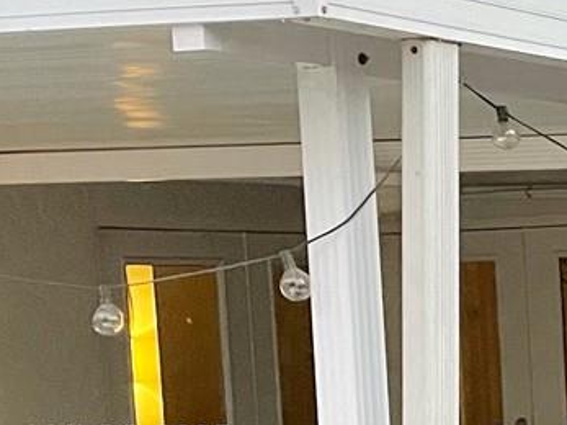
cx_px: 1016
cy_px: 441
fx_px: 1965
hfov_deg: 14.5
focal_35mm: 120
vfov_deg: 12.2
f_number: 1.6
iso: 500
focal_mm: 4.2
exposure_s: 1/54
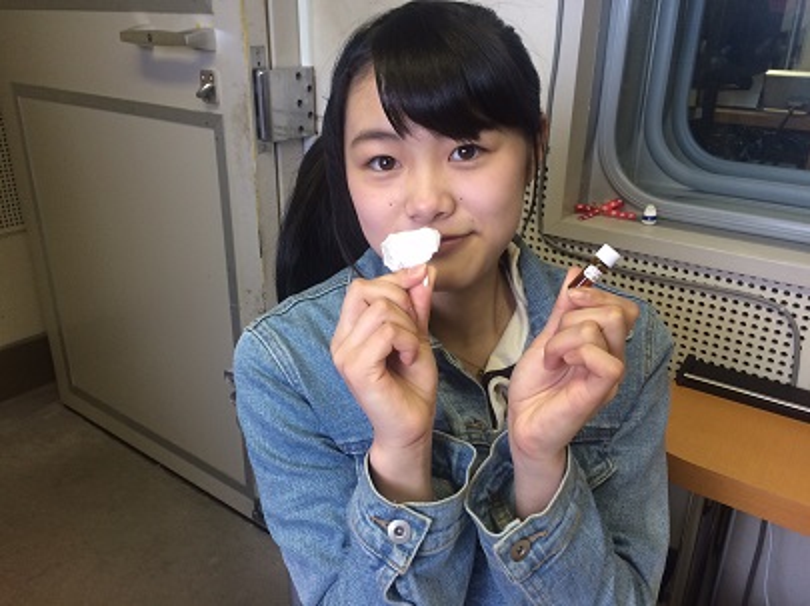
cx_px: 405
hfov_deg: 61.7
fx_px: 678
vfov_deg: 48.2
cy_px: 303
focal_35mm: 29
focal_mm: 4.15
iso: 50
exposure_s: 1/33
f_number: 2.2
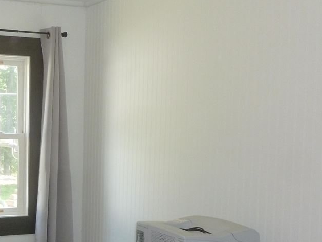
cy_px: 146
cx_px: 13
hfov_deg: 31.6
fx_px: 530
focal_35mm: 57
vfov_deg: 25.6
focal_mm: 5
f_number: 3.3
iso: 200
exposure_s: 1/60
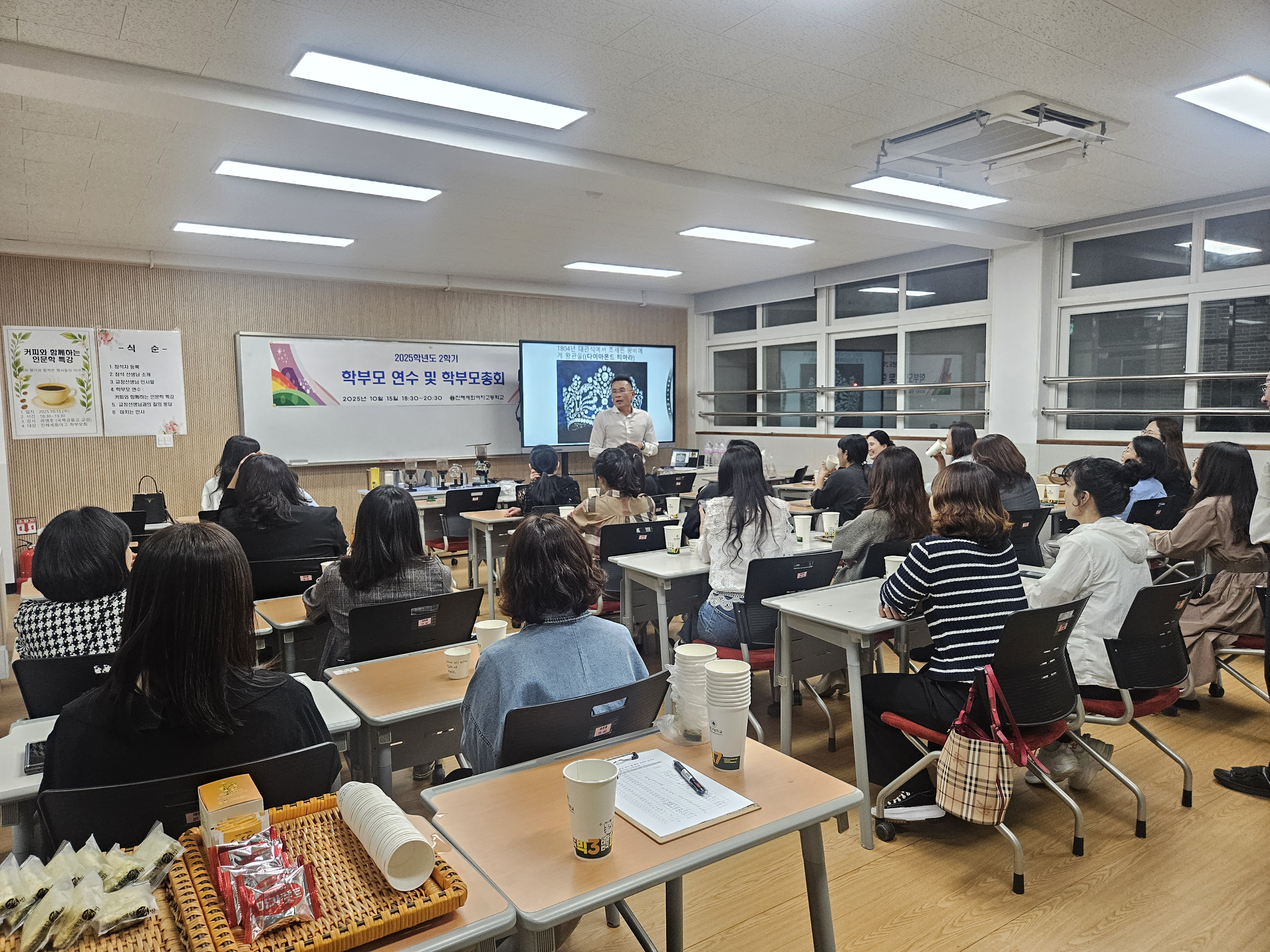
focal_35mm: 23
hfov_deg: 73.9
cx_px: 635
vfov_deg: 58.9
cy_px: 476
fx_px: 844
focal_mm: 5.4
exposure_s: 1/120
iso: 250
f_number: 1.8
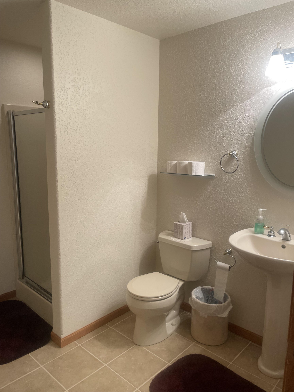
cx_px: 147
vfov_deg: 67.3
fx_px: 294
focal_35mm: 26
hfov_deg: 53.1
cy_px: 196
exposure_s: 1/120
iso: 125
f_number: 1.6
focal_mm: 4.2
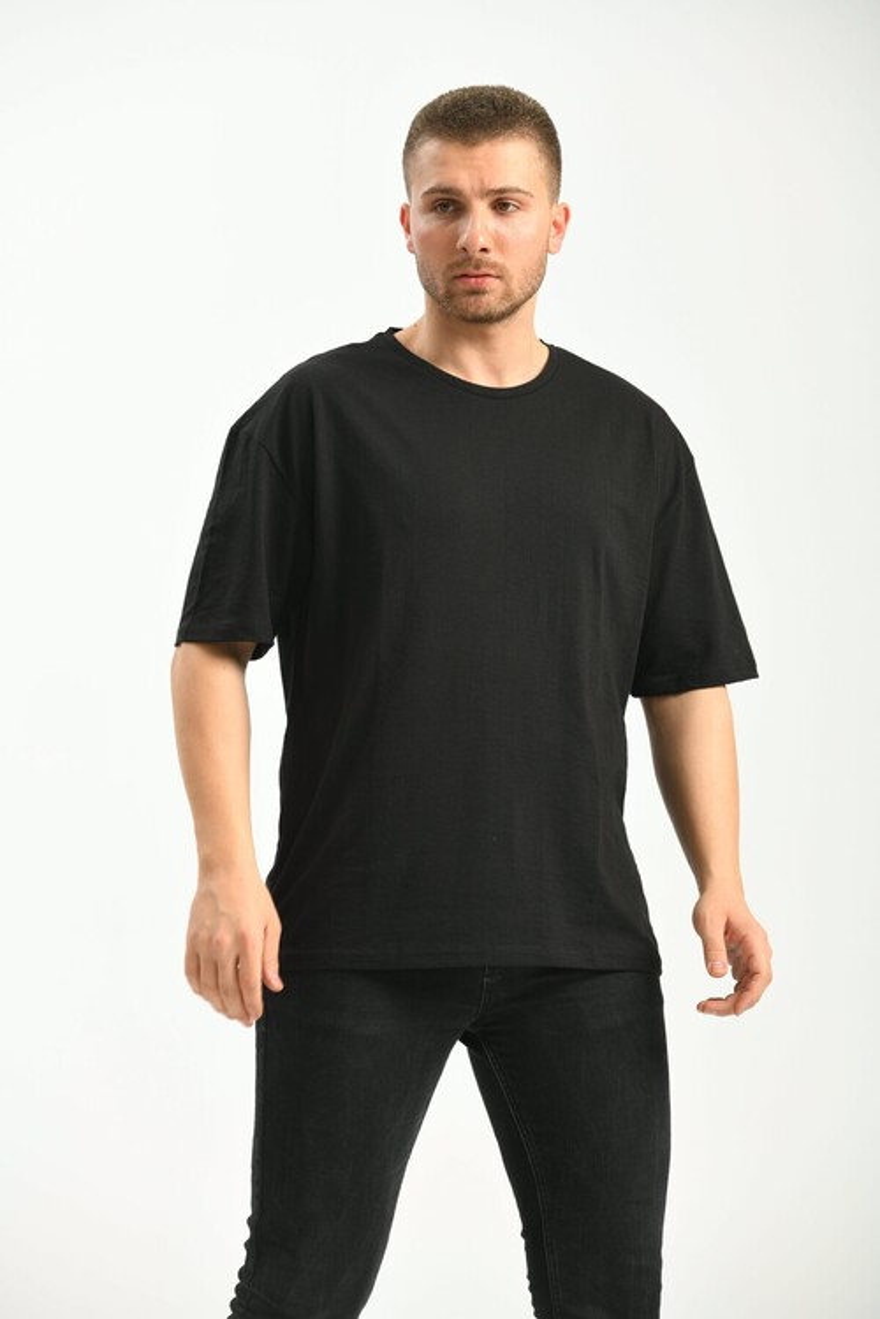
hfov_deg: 10.2
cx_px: 440
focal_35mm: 135
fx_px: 4950
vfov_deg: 15.2
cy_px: 660
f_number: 5.6
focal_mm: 135
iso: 100
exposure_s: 1/160
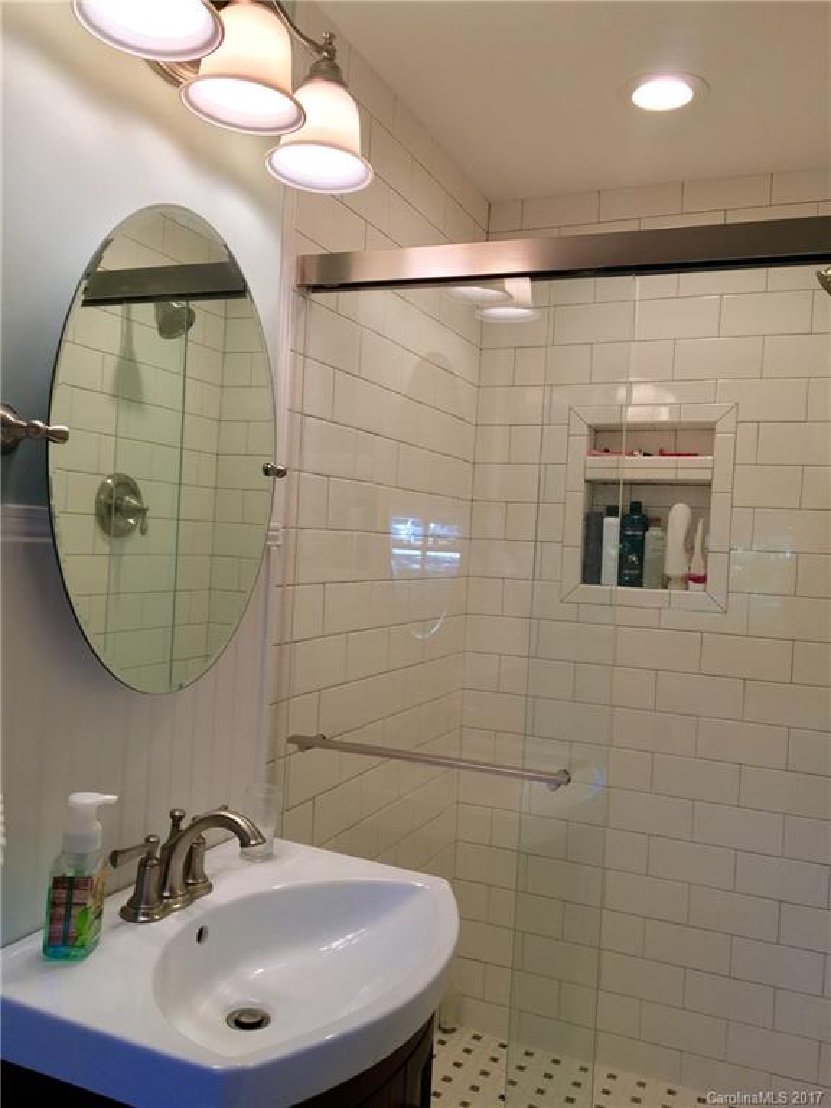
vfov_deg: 61.7
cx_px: 416
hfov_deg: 48.2
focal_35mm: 29
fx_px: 928
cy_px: 554
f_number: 2.2
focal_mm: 4.15
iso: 25
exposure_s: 1/40
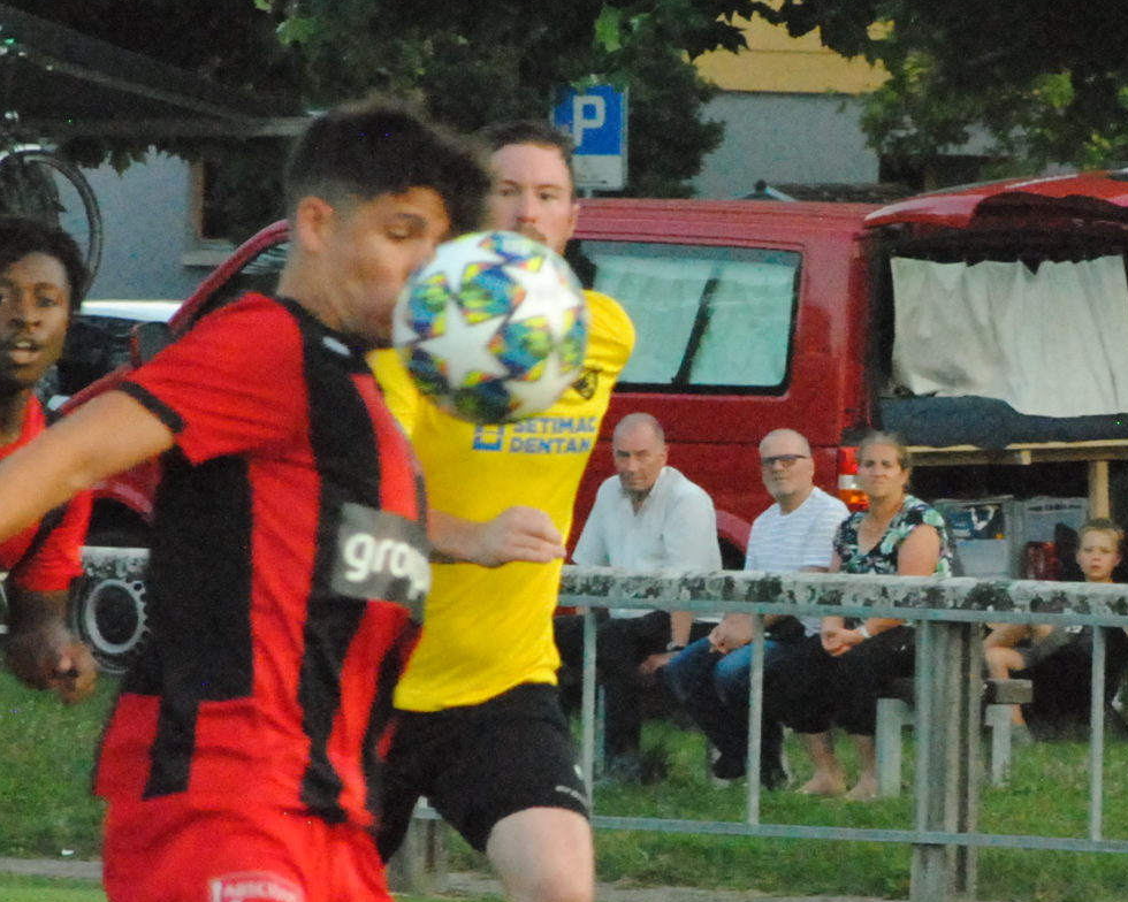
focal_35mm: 718
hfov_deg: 2.7
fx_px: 23978
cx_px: 883
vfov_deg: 2.2
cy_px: 668
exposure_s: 1/320
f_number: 11
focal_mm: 195
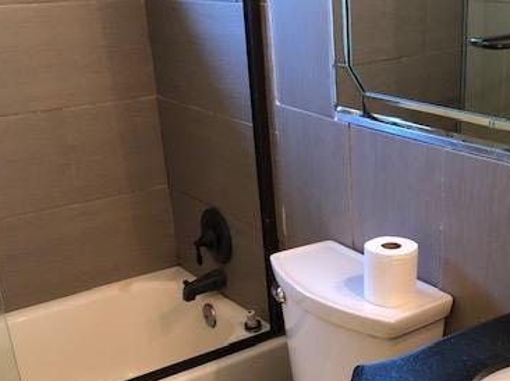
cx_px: 364
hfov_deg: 38.2
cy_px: 289
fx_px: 721
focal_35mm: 49
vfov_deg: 29.2
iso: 80
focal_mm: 3.99
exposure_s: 1/15
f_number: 1.8
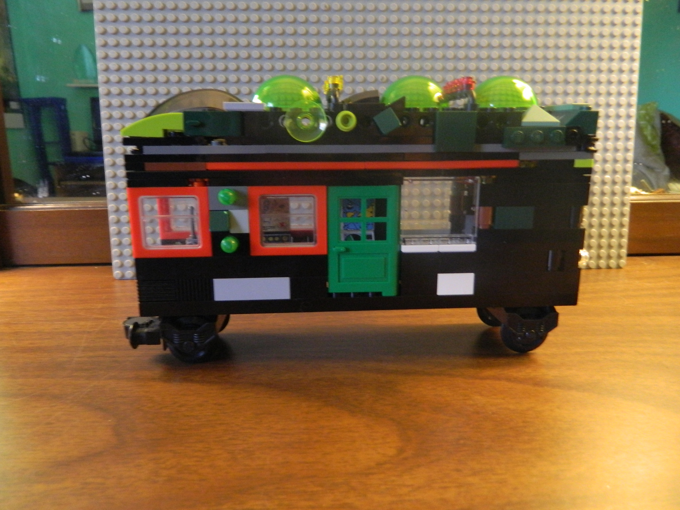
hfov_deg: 69.4
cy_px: 255
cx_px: 340
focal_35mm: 25
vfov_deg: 54.9
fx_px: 491
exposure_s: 1/13
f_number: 3.1
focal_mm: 4.5
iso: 400
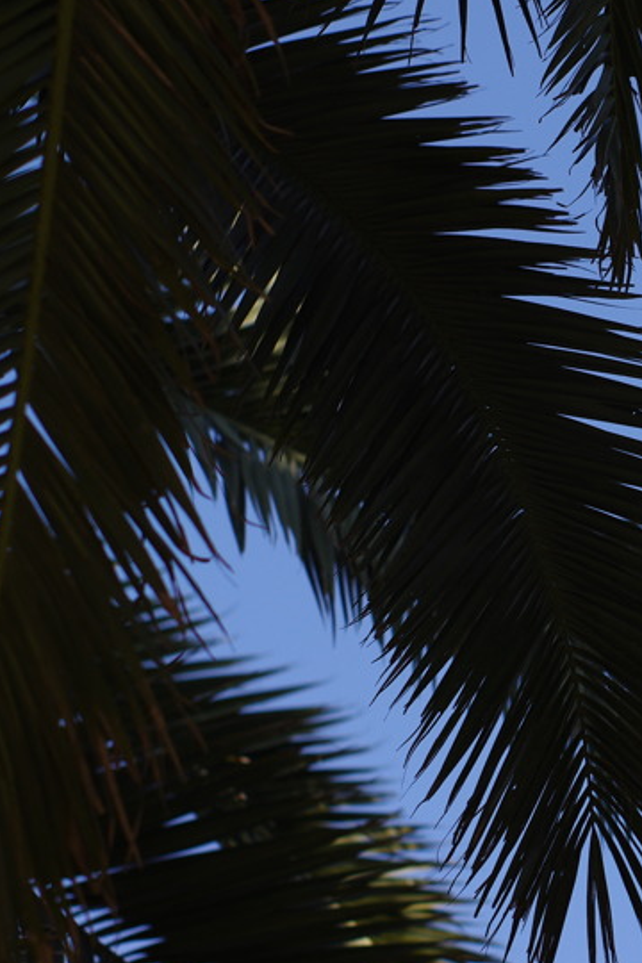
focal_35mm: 142
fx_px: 3798
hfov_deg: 9.5
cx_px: 872
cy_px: 426
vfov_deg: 14.4
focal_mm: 50
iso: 100
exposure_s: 1/1000
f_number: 3.2
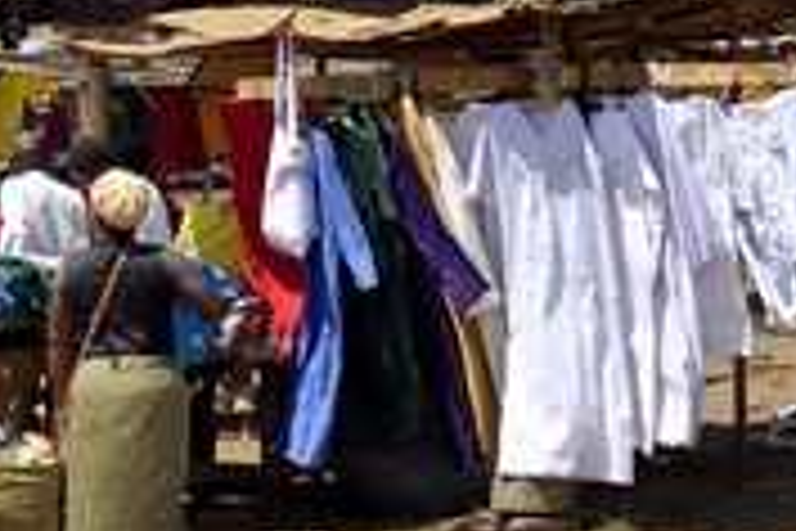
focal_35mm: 147
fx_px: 3250
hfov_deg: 13.9
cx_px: 643
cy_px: 27
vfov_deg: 9.3
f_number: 10
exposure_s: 1/400
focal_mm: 62
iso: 200
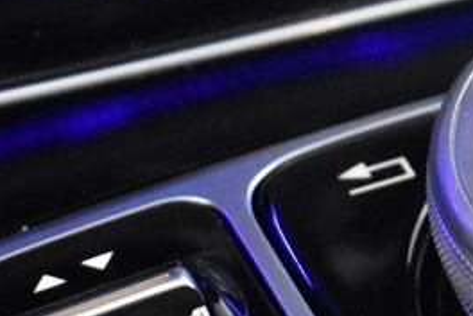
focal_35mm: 221
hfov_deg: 8.9
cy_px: 370
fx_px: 2903
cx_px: 874
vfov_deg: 6.2
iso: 3200
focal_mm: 24
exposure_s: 1/40
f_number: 3.8
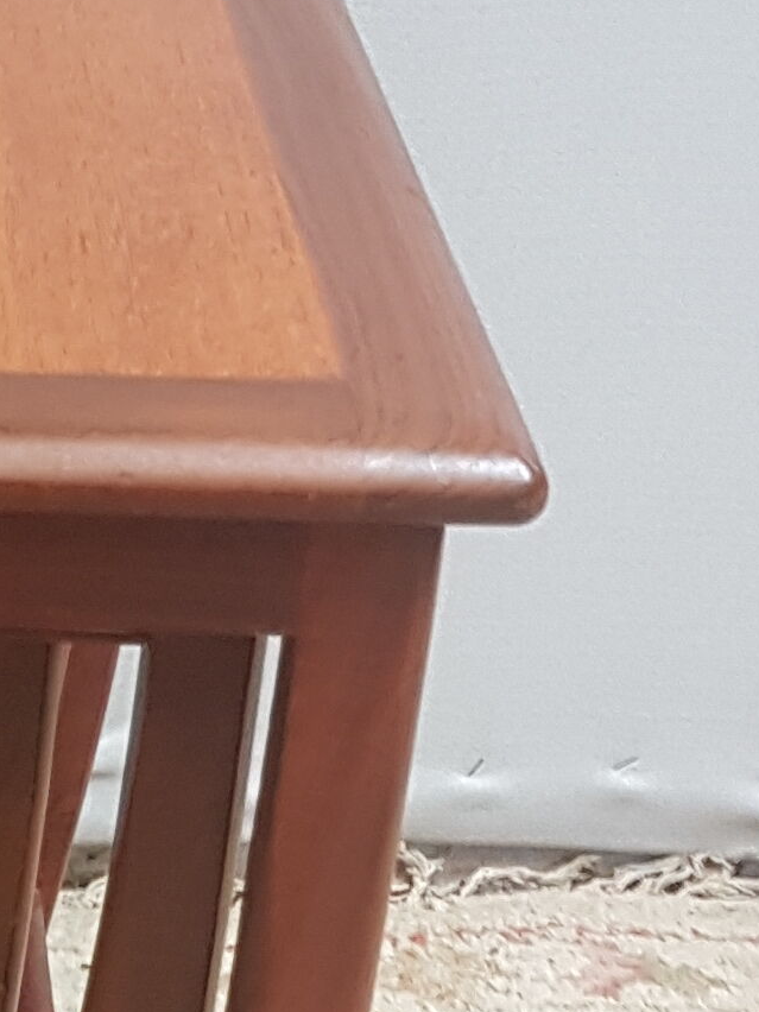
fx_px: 3596
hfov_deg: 11.6
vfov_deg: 16.0
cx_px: -356
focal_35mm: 123
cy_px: 733
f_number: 1.7
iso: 160
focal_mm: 4.2
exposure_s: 1/50
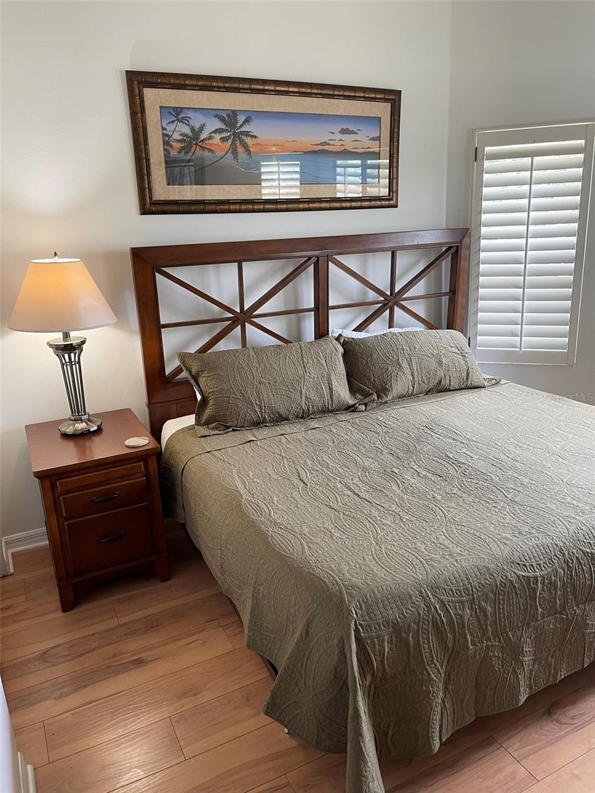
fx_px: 573
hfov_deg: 54.9
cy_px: 396
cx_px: 298
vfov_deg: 69.4
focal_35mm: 25
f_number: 1.6
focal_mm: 5.1
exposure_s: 1/60
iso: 80
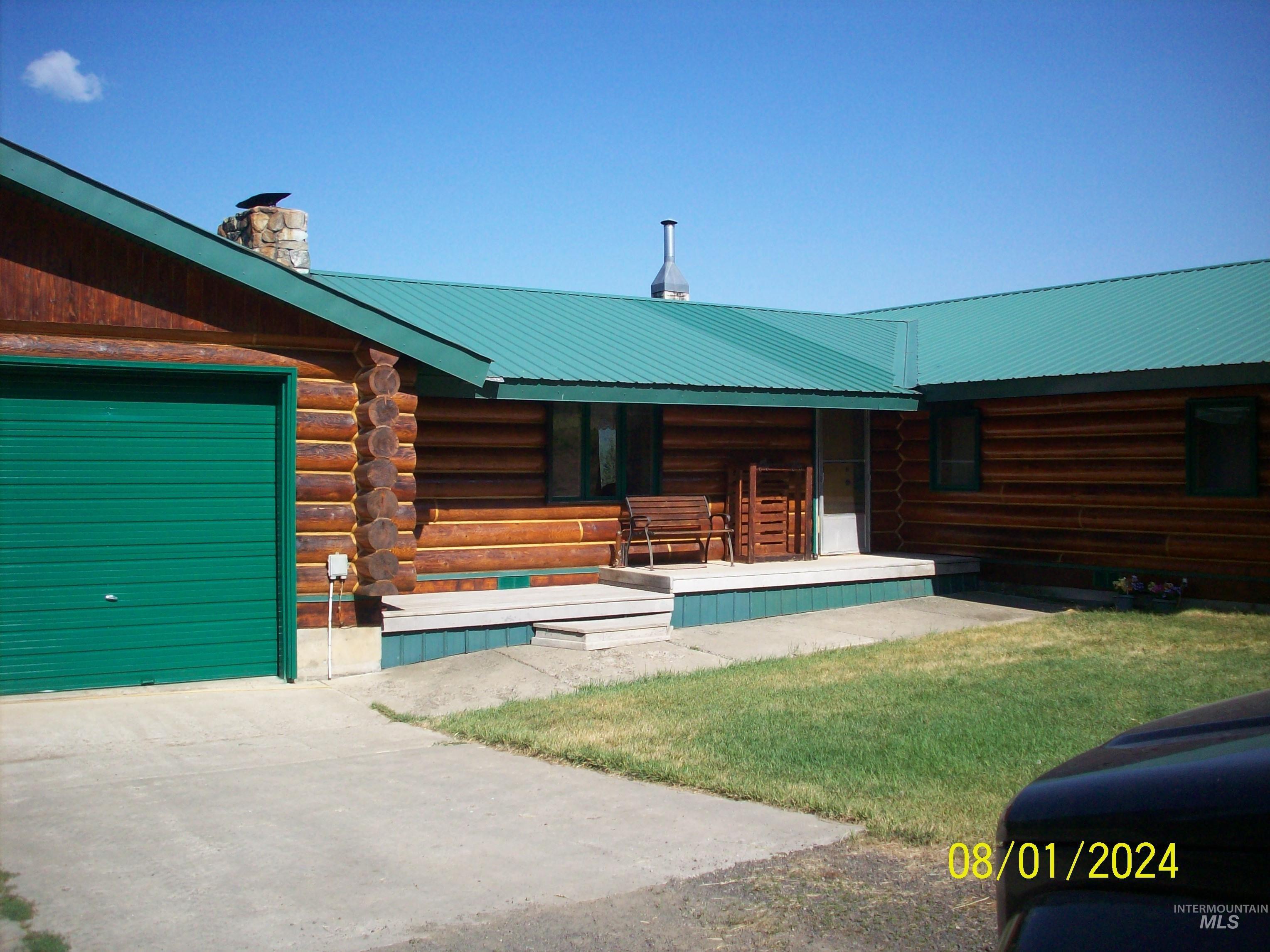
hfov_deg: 50.1
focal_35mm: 37
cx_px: 635
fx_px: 1357
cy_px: 476
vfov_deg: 38.7
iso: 80
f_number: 5.6
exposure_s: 1/296
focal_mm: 6.2
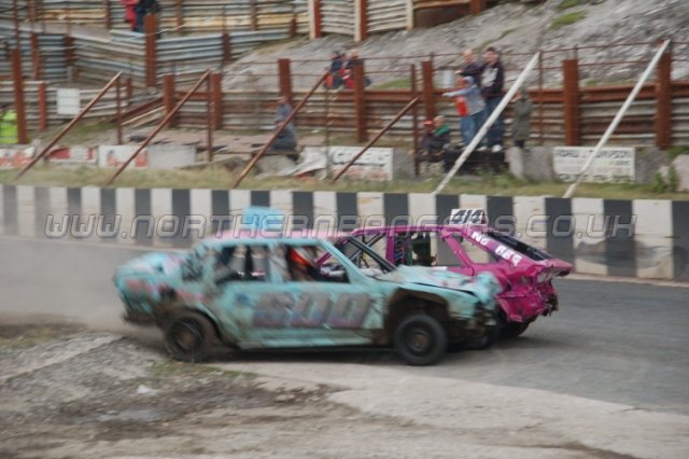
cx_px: 344
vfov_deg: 11.7
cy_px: 230
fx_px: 2238
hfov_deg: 17.5
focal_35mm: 117
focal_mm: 78
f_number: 5.6
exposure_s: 1/40
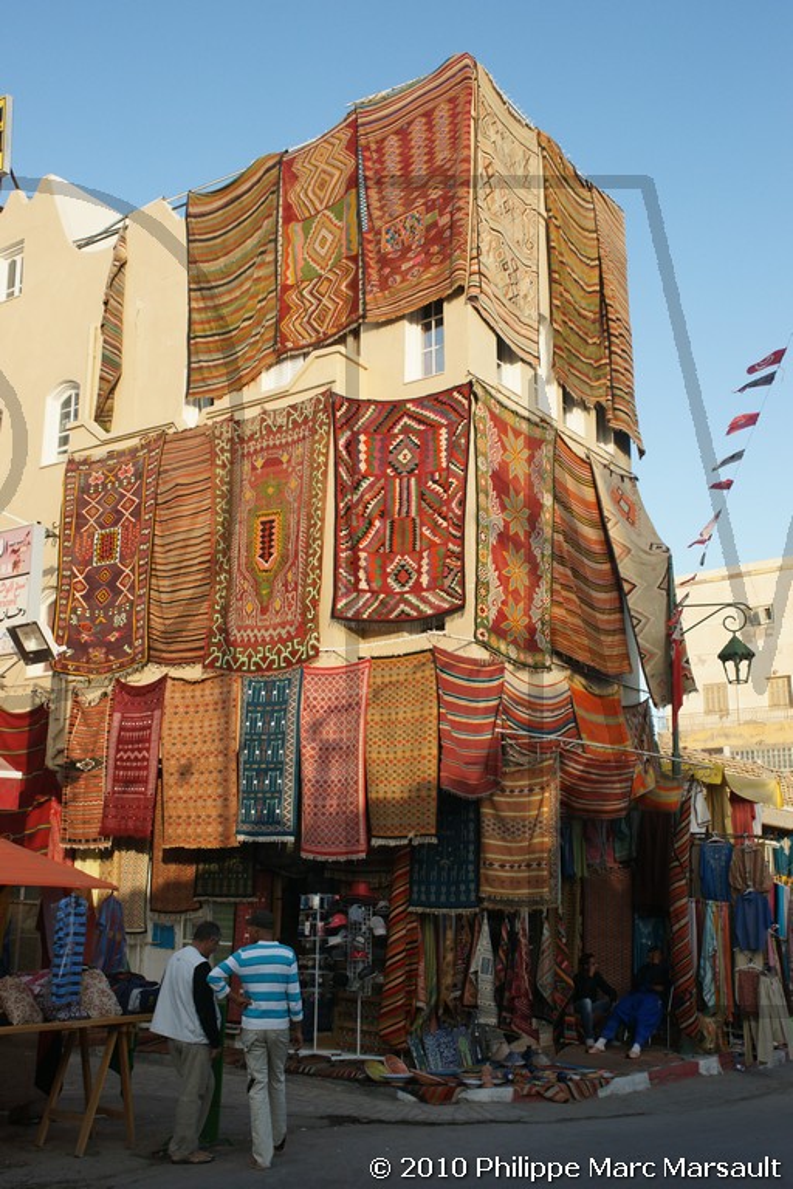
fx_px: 1156
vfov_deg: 54.4
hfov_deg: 37.9
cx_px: 396
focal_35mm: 35
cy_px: 594
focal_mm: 35
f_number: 9
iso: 400
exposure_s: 1/400
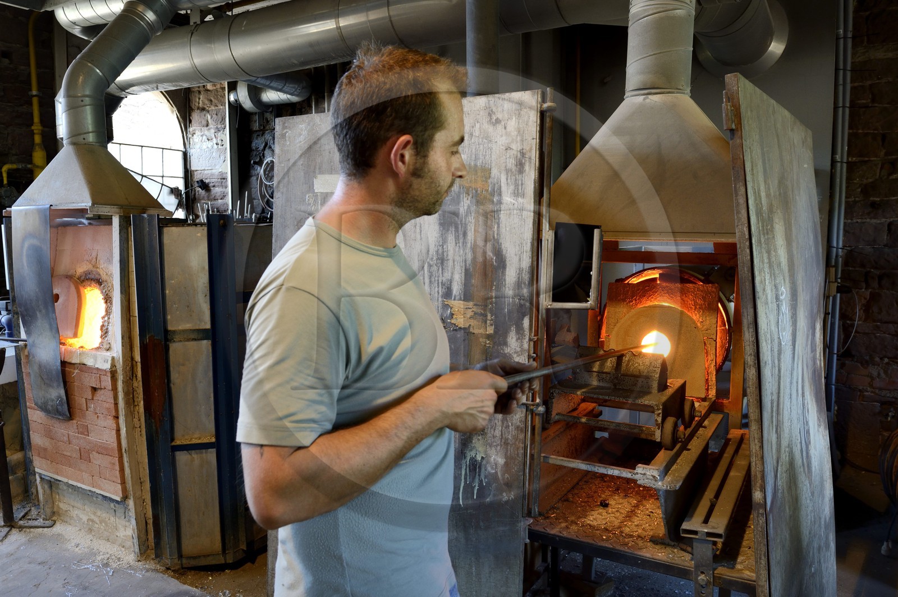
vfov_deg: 49.5
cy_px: 298
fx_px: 648
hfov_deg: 69.4
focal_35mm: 26
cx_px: 449
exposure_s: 1/25
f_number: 8
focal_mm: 26
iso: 800
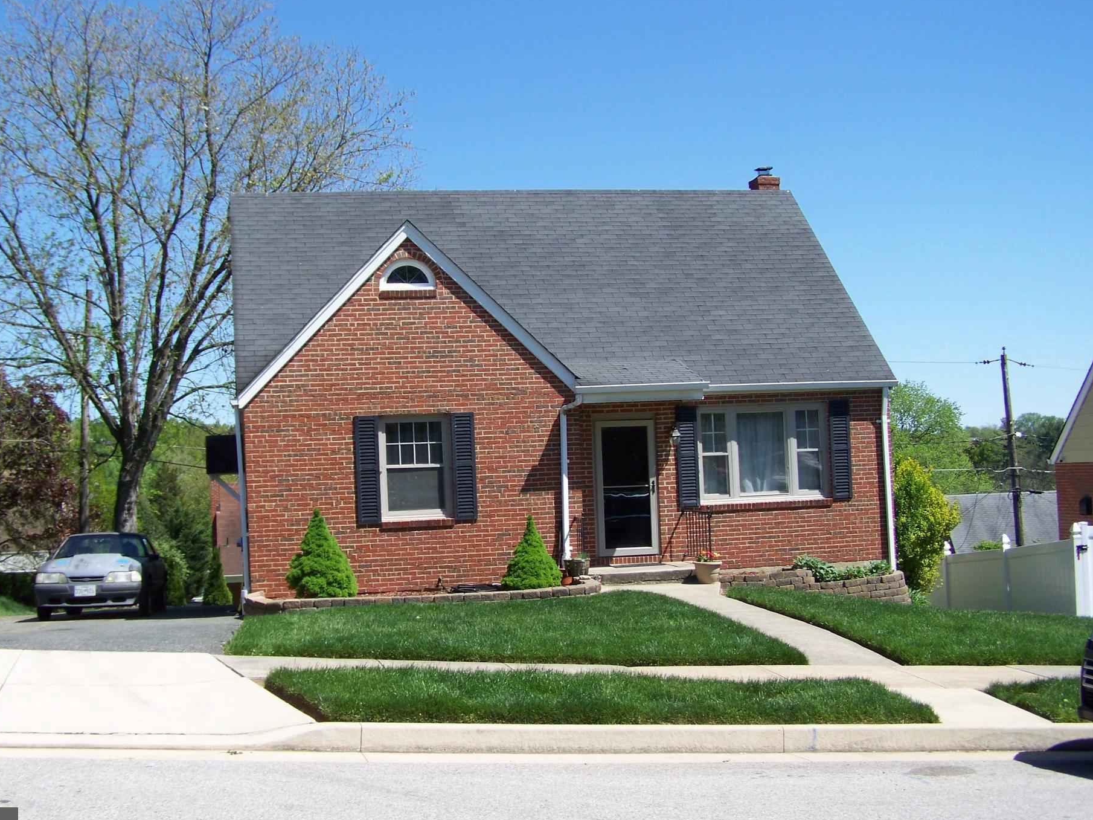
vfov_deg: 33.6
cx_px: 486
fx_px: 1358
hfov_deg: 43.8
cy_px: 393
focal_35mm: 43
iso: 64
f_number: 4
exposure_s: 1/400
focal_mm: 6.3
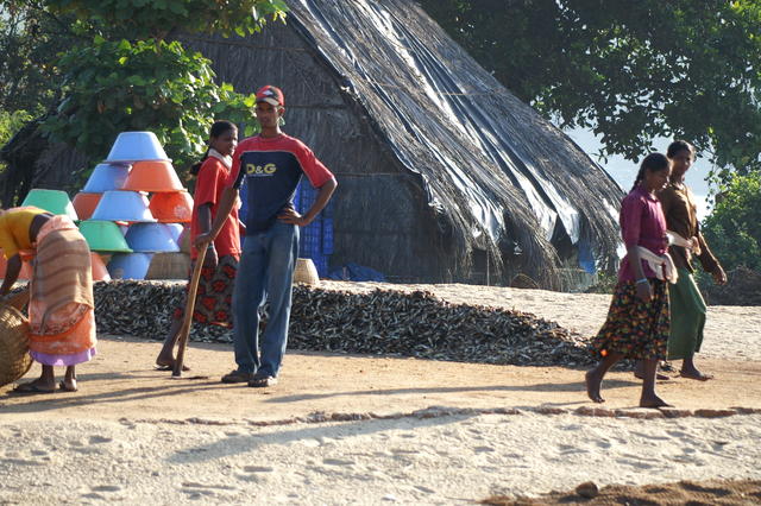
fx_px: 3803
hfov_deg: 11.4
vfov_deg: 7.6
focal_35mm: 180
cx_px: 380
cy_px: 253
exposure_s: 1/500
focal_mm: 120
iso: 200
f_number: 5.6
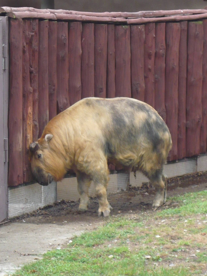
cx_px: 104
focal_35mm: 160
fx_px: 1276
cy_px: 138
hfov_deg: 9.3
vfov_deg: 12.3
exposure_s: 1/125
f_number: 5.1
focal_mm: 16.5
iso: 250
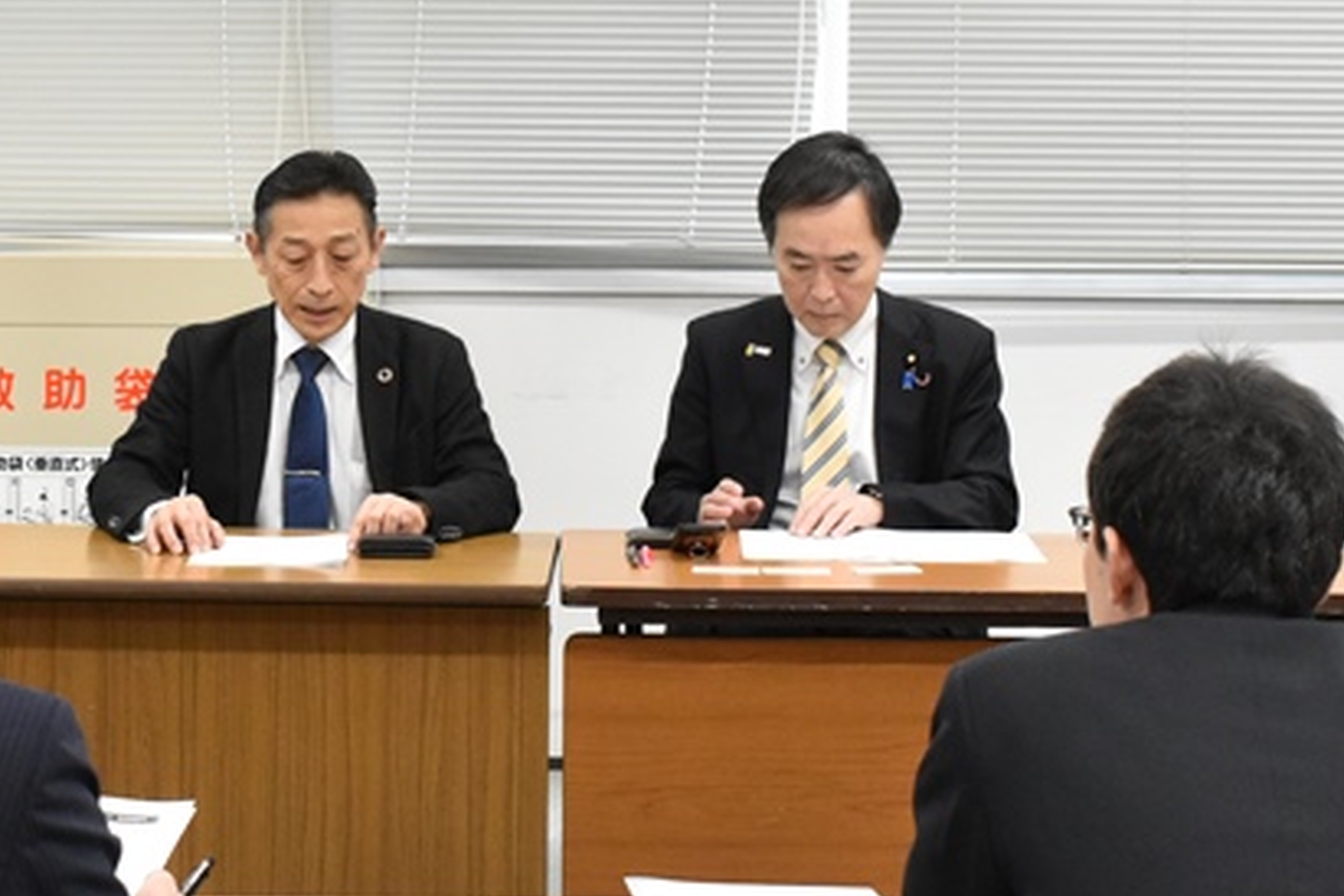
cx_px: 386
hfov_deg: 18.2
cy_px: 358
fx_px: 4181
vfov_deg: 12.2
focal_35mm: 112
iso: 2500
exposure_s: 1/125
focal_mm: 30
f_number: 6.3
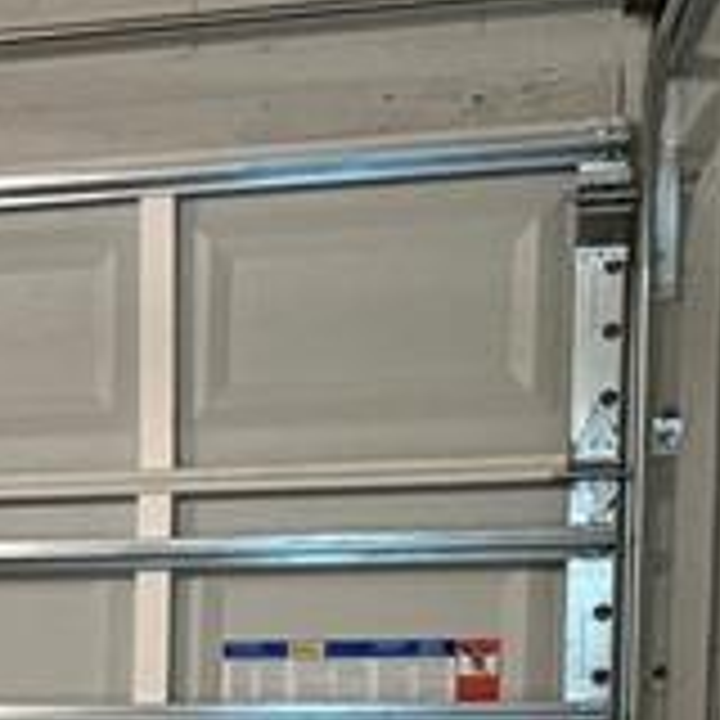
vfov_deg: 12.5
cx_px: -1458
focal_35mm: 136
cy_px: 886
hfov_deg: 9.7
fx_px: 3200
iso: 320
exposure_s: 1/60
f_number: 1.78
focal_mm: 6.76
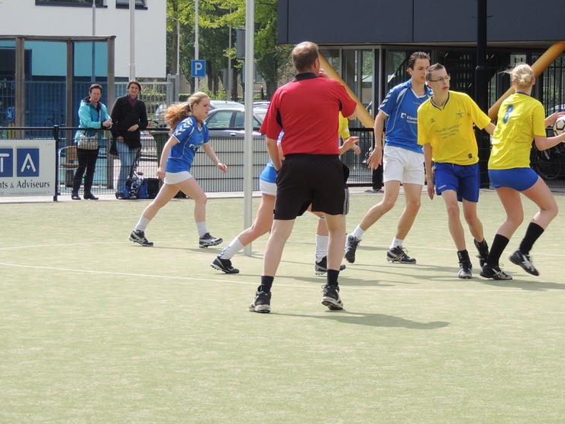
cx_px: 310
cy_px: 199
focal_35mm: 166
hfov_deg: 11.9
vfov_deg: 8.9
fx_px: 2709
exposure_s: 1/400
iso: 100
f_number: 4.2
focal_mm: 21.4
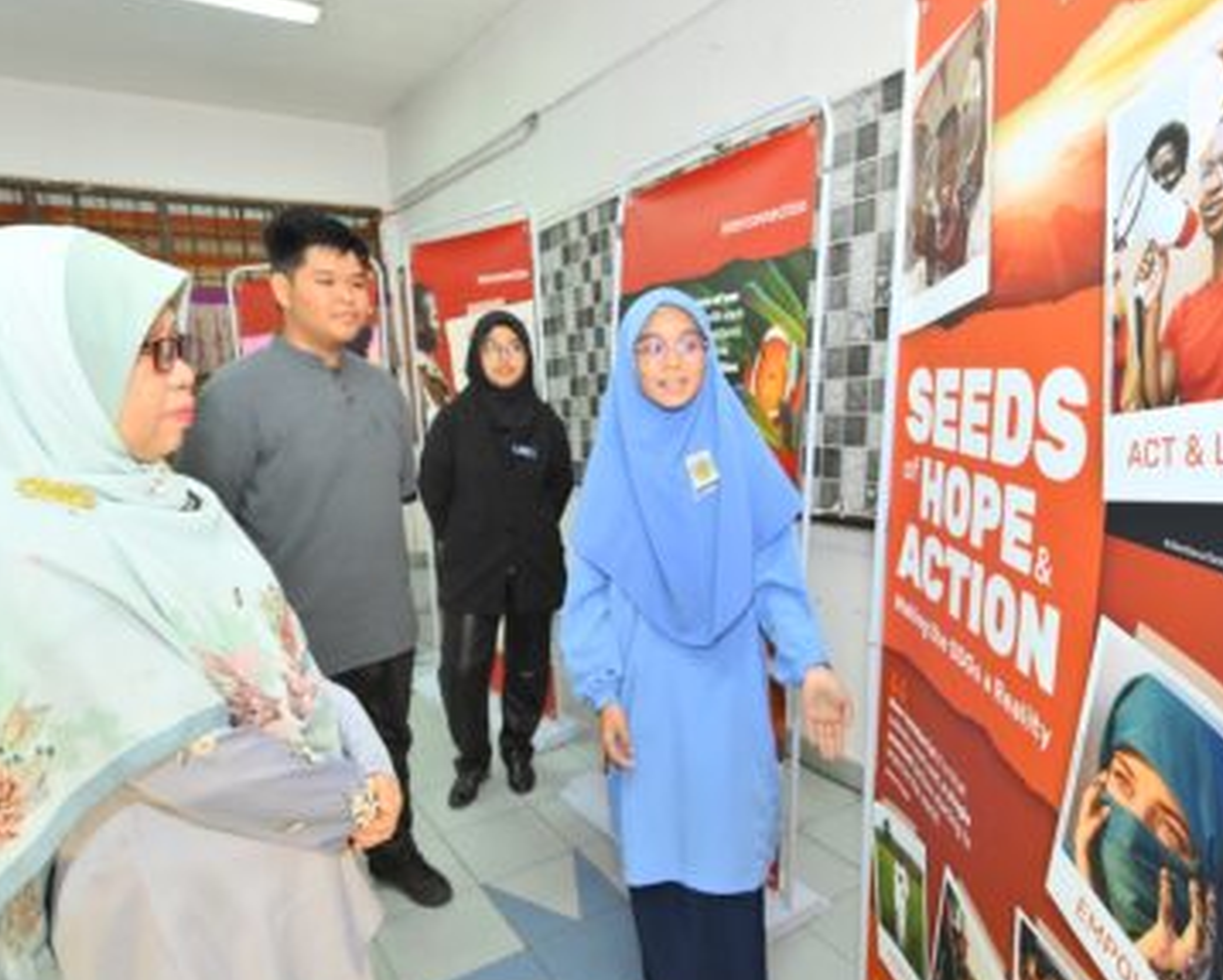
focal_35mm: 22
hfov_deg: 75.0
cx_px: 629
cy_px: 560
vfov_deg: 62.9
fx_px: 797
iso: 800
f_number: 5
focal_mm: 14
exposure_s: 1/50
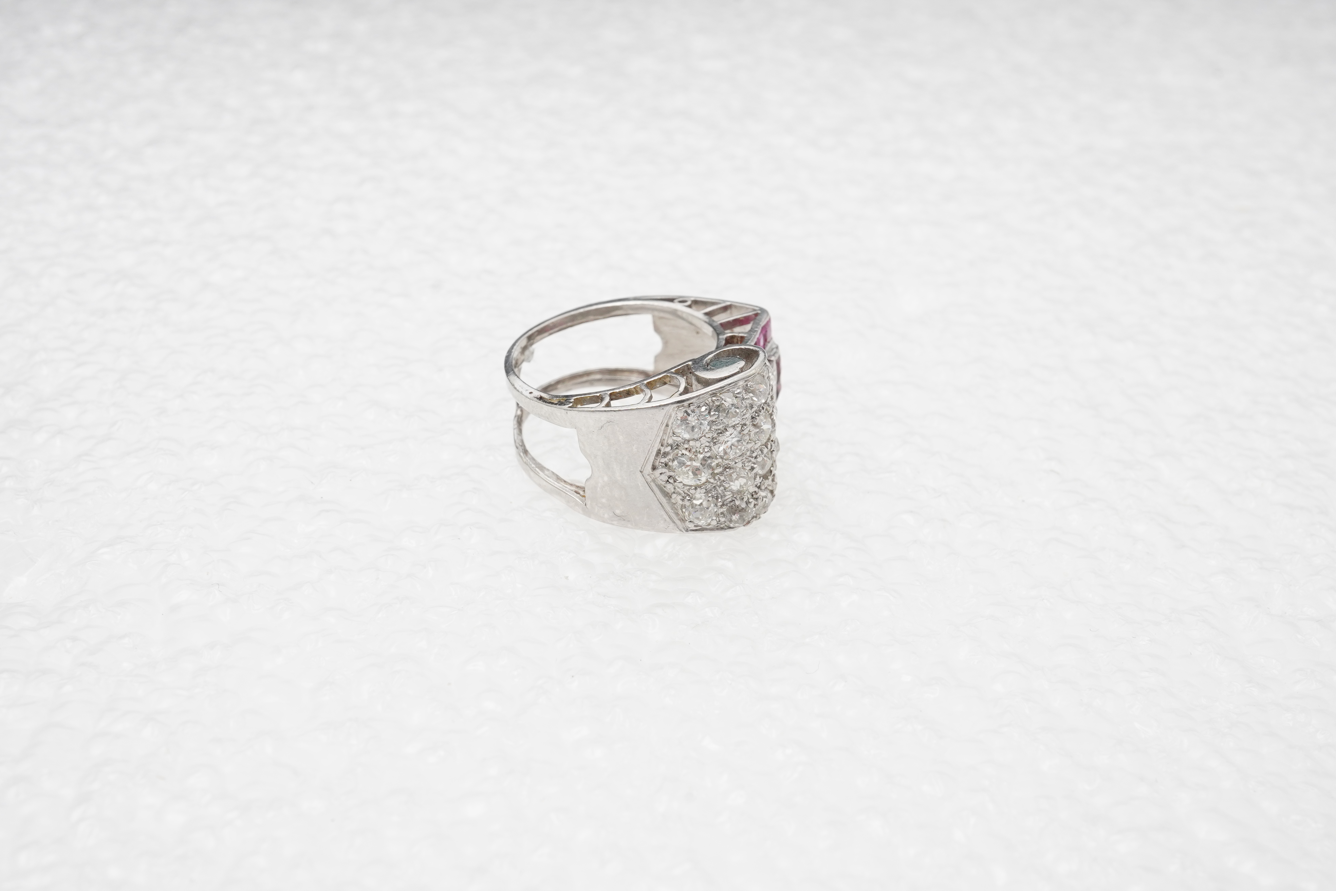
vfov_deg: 29.9
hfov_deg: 43.6
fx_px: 1670
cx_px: 668
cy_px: 446
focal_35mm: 45
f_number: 22
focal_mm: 30
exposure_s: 1/125
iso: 640
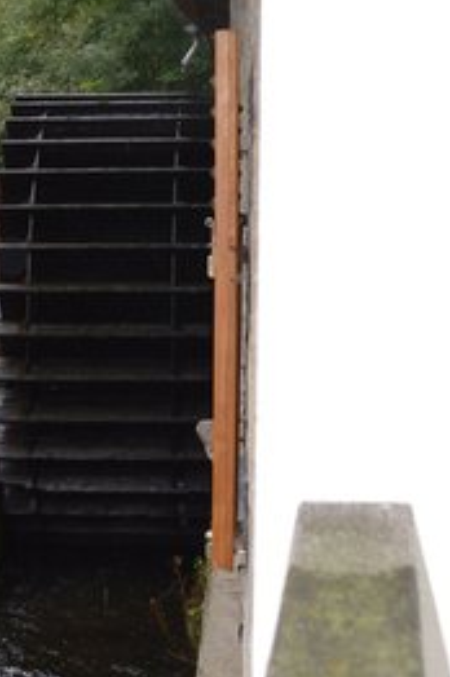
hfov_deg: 15.3
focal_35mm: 88
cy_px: 328
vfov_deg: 23.1
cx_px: 39
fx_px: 1654
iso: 400
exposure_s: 1/80
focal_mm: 24
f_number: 4
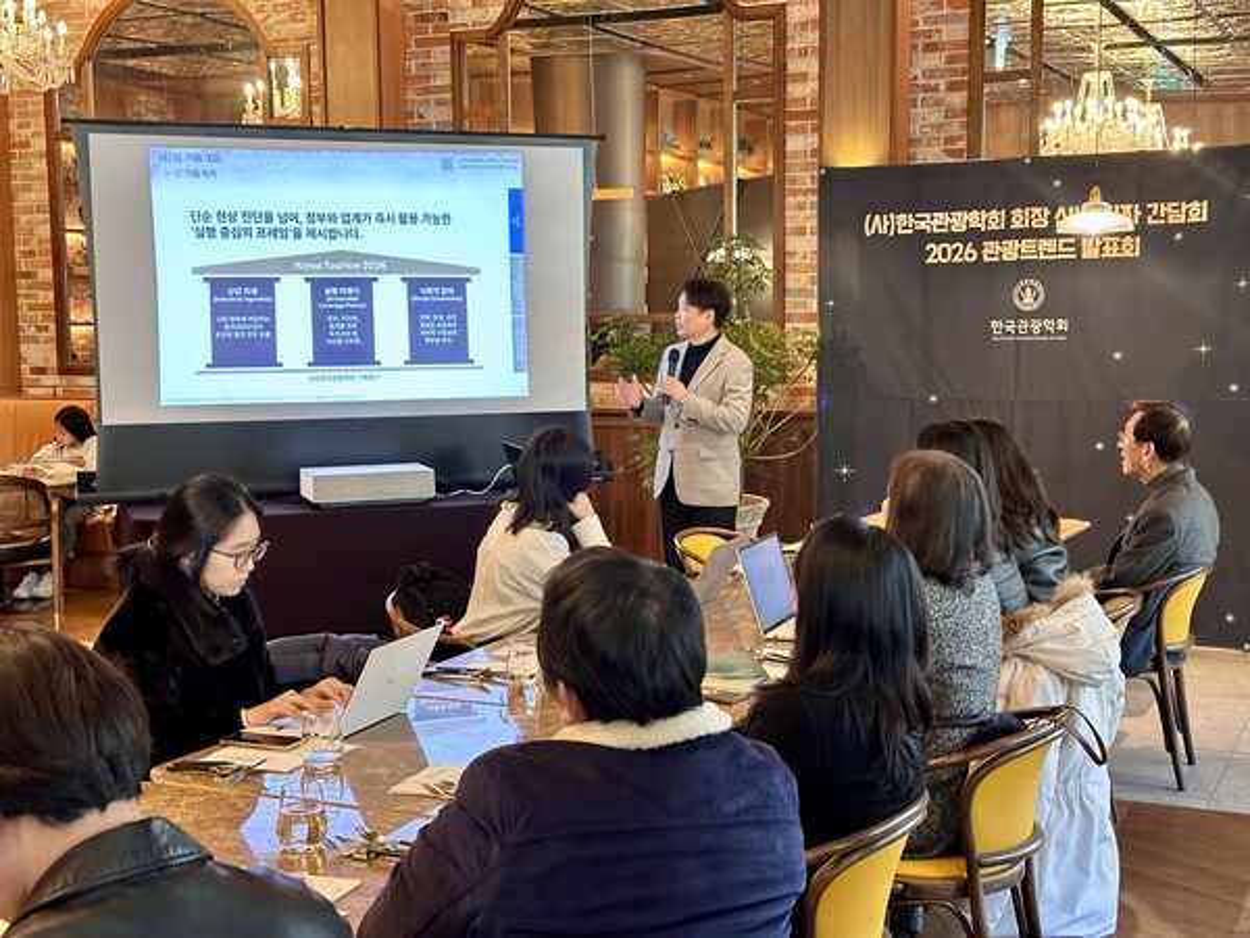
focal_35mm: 48
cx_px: 625
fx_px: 1733
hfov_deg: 39.7
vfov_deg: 30.3
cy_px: 469
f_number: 1.78
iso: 200
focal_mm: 6.86
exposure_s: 1/40
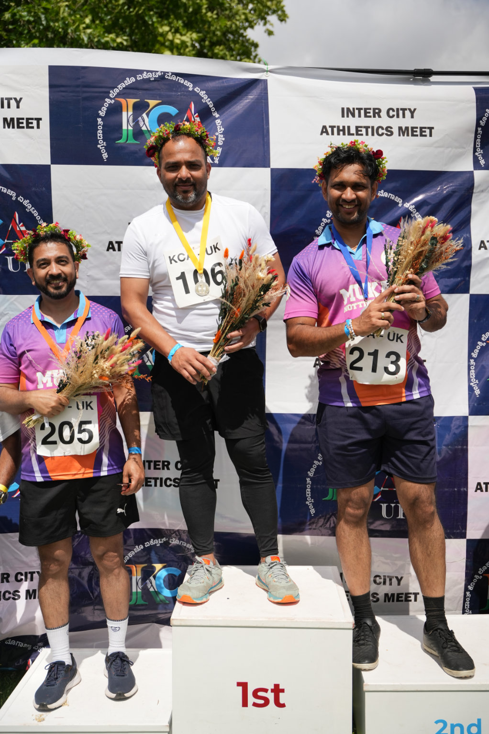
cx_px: 244
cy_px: 367
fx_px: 762
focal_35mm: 37
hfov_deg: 35.6
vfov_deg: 51.4
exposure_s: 1/6400
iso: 250
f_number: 2.8
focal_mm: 37.4
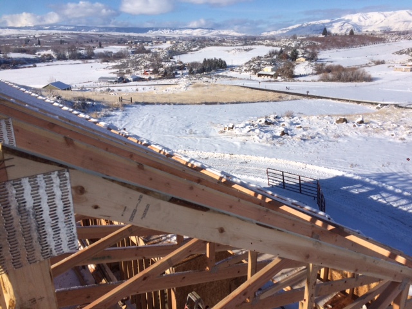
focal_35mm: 29
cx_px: 206
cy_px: 154
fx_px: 345
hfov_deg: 61.7
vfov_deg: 48.2
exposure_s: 1/4115
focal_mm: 4.15
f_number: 2.2
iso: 40
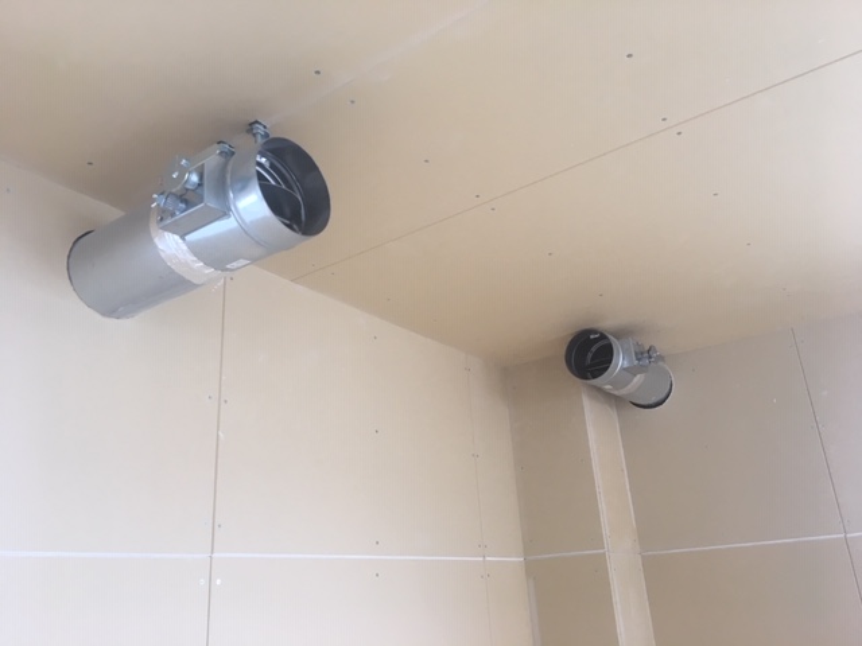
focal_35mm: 29
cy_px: 323
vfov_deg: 48.2
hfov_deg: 61.7
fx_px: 722
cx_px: 431
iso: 25
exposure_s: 1/40
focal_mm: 4.15
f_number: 2.2
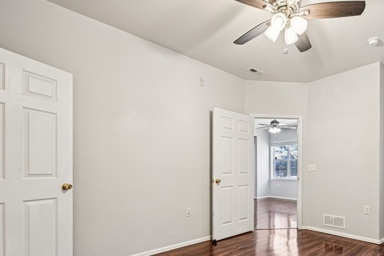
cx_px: 266
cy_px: 169
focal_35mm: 21
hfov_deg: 77.7
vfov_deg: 58.3
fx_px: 224
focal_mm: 14
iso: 400
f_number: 8
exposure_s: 1/15
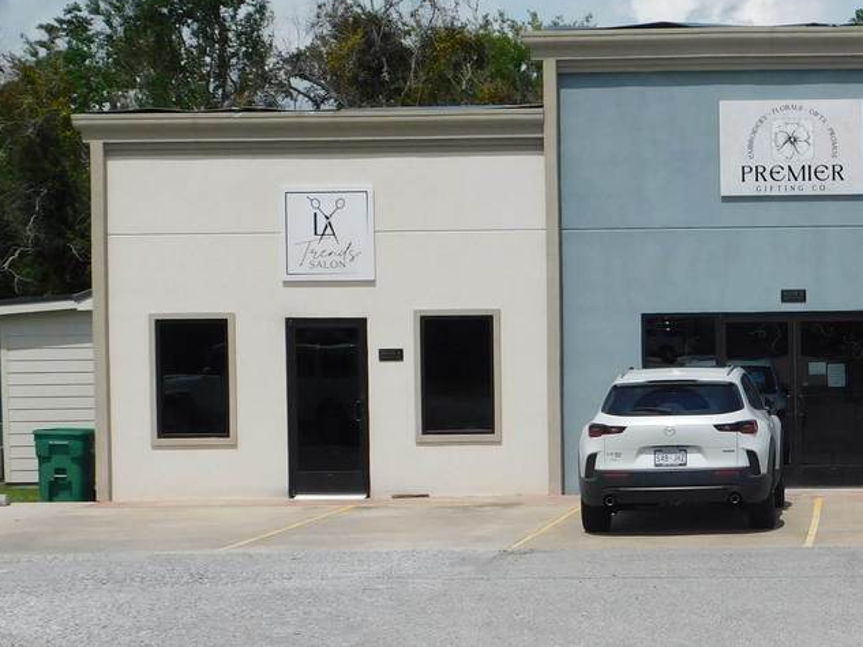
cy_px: 420
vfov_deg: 16.2
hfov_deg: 20.9
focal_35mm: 91
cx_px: 830
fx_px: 2269
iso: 125
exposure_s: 1/640
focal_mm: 8
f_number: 7.4
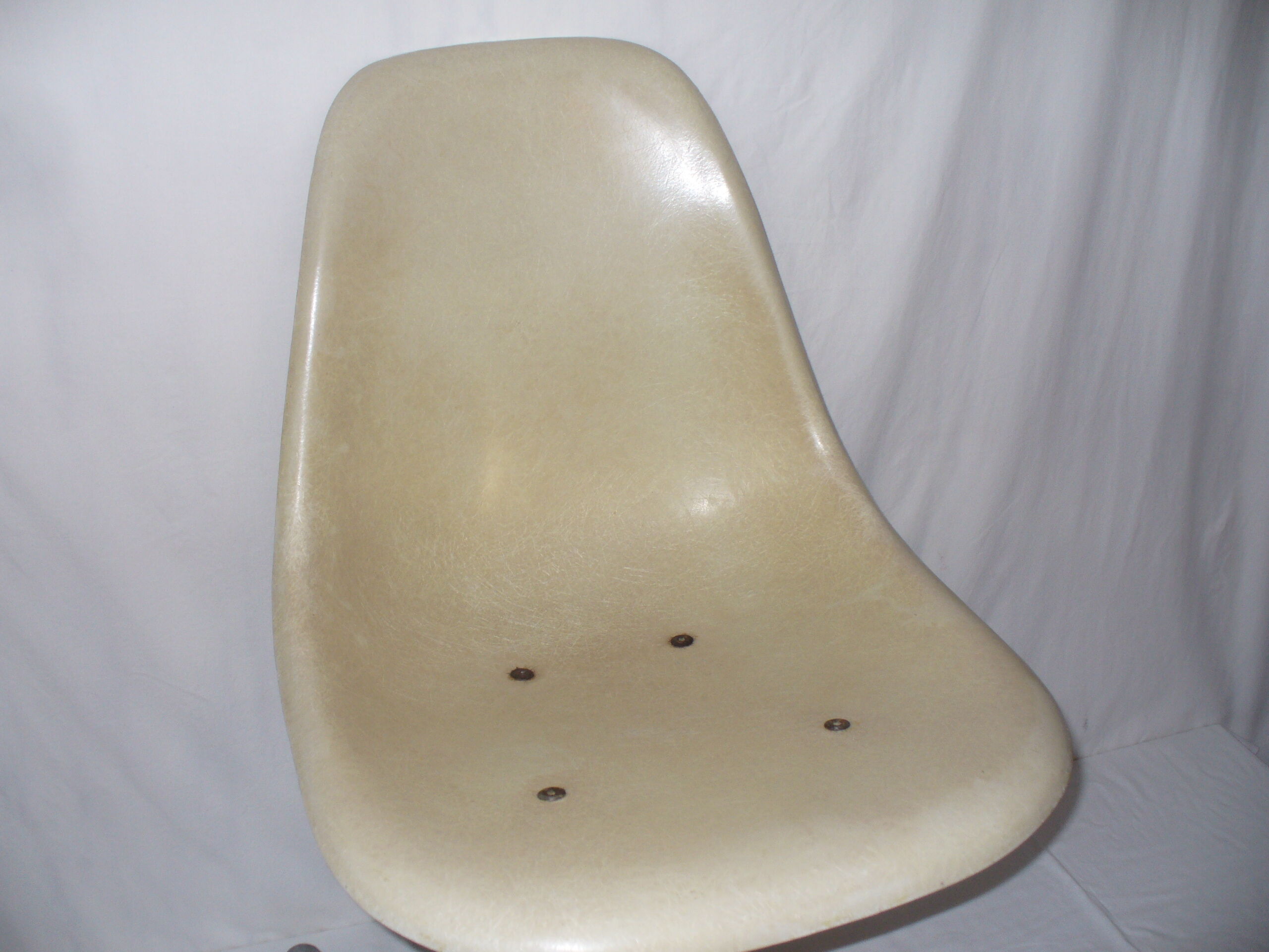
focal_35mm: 37
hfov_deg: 50.1
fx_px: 1356
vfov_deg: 38.7
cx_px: 634
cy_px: 476
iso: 100
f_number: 2.8
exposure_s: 1/30
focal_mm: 6.1
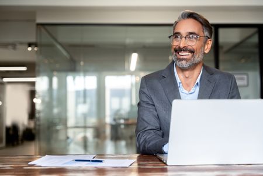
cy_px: 88
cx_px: 132
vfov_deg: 24.6
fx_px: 403
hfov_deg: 36.2
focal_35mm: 55
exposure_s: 1/320
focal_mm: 55.1
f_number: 2.8
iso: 800
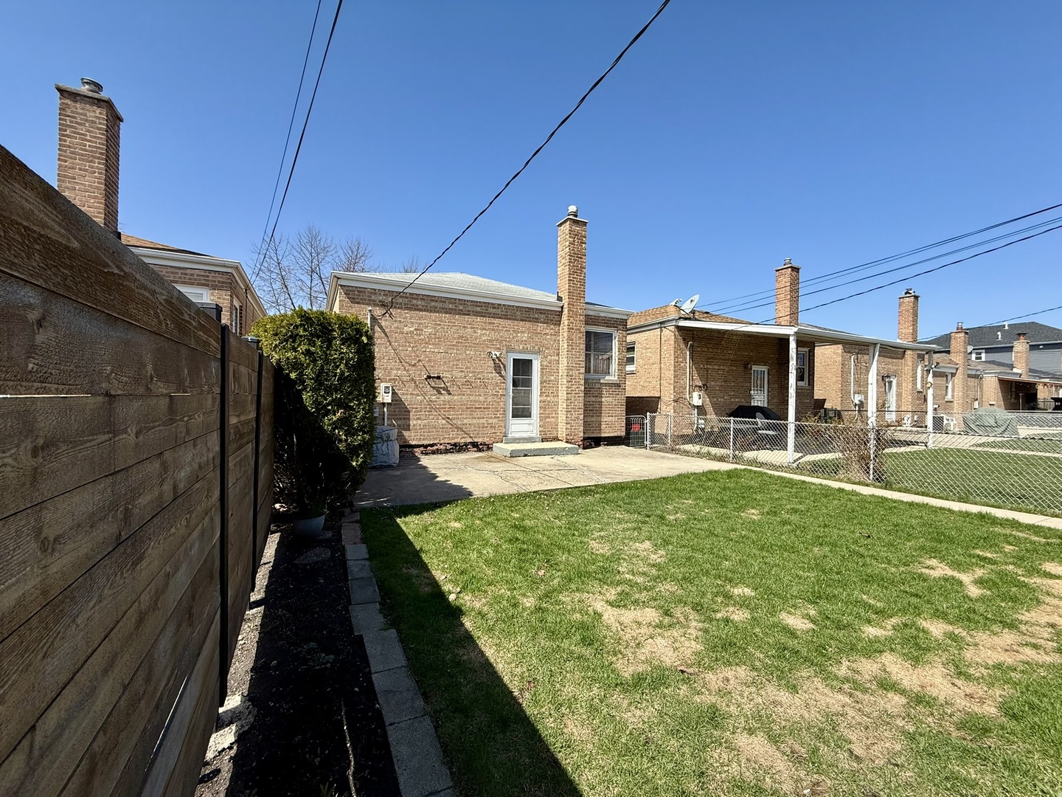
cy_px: 398
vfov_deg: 85.7
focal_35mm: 14
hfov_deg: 102.1
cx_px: 531
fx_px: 430
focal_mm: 2.22
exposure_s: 1/1698
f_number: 2.2
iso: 50
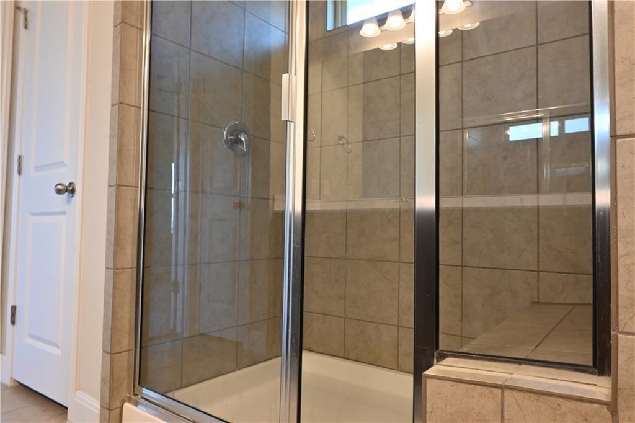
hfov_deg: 73.8
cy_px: 212
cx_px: 318
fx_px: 423
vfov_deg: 53.1
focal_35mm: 24
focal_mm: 16
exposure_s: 1/8
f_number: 13
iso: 800
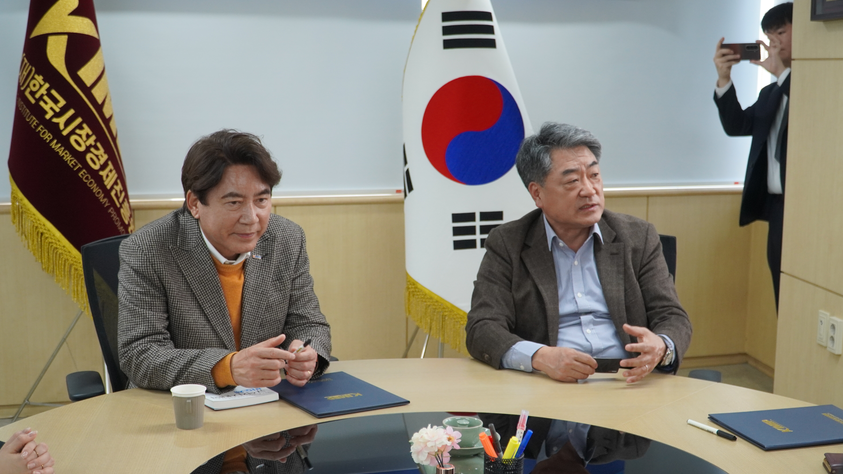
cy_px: 257
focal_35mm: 45
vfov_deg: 26.5
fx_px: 1006
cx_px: 418
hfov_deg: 45.5
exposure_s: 1/160
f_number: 4
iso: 1000
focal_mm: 28
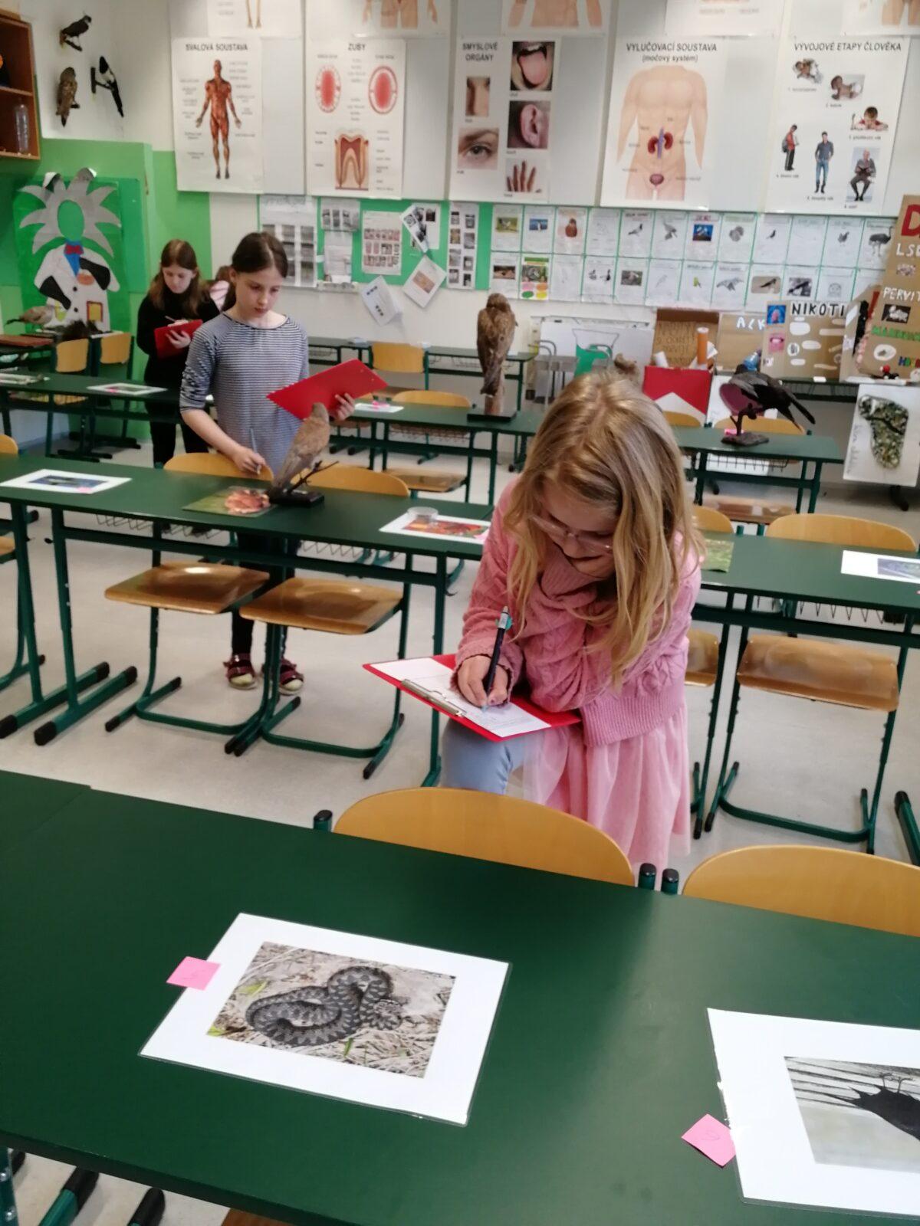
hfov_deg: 51.4
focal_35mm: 27
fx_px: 957
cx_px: 460
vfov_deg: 65.3
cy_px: 613
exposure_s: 1/50
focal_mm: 3.95
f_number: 2.2
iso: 160
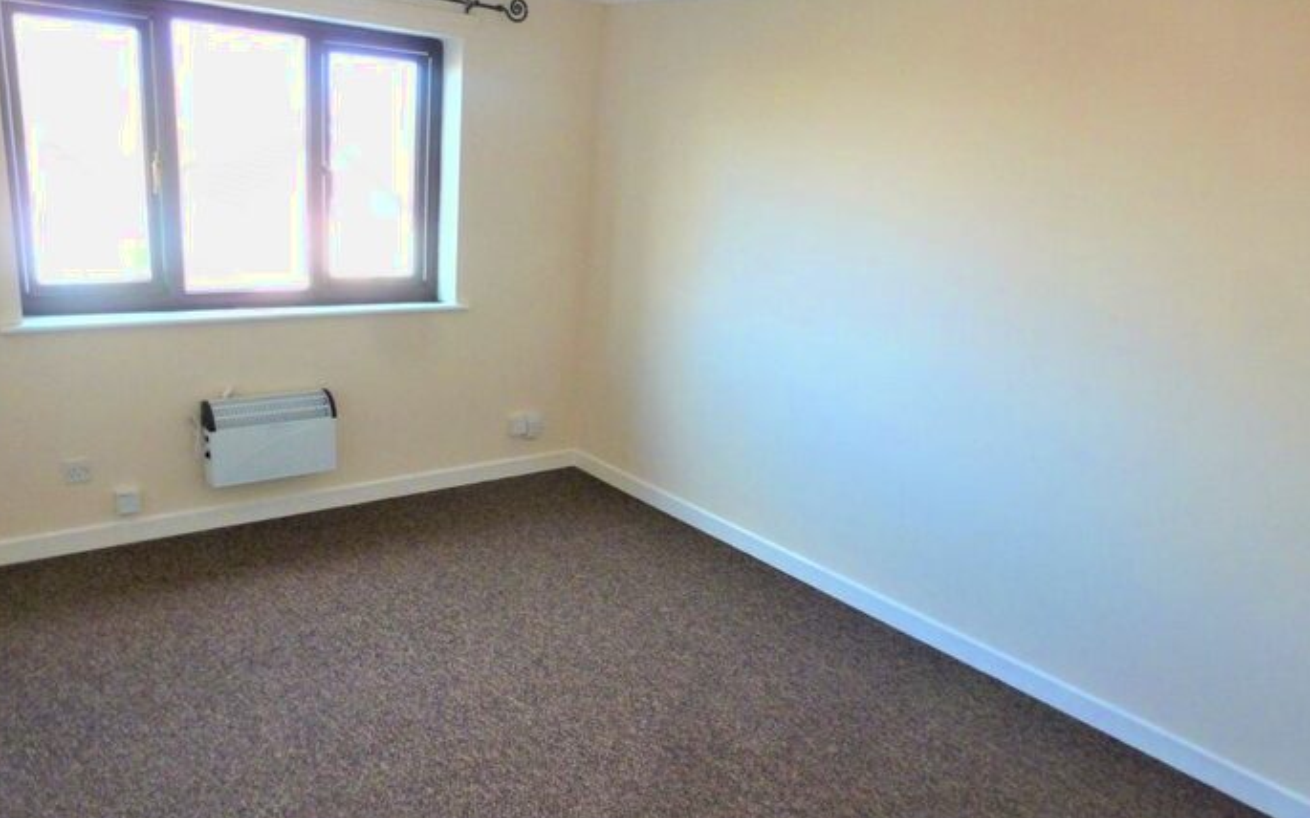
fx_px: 928
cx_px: 648
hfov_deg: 70.4
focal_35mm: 26
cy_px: 463
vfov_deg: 47.5
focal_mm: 4.3
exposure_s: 1/60
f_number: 3.3
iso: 400
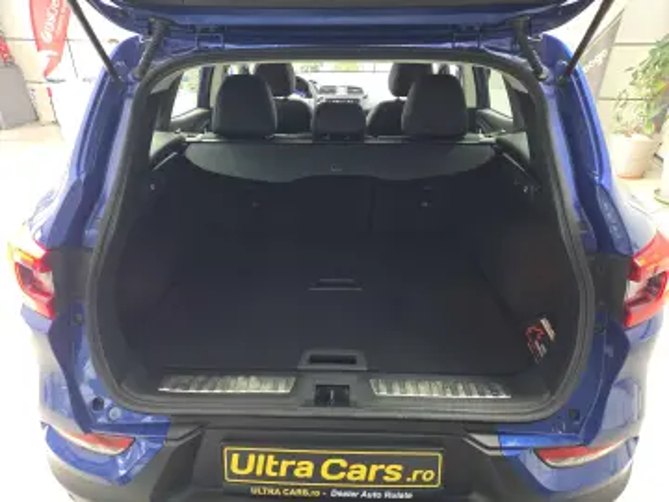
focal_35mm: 23
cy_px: 251
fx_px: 445
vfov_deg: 58.9
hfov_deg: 73.9
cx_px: 334
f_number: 1.7
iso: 500
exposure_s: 1/100
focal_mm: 6.25
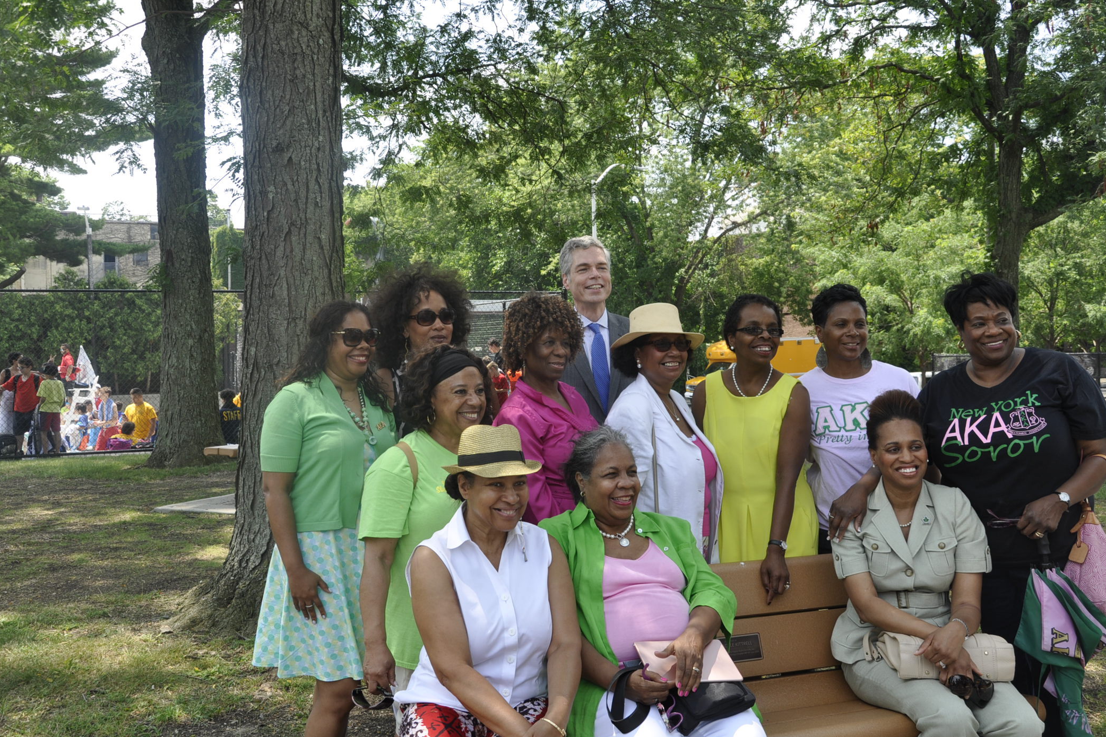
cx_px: 550
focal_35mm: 37
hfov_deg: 51.9
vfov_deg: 35.9
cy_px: 362
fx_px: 1137
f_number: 7.1
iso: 200
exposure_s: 1/200
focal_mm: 24
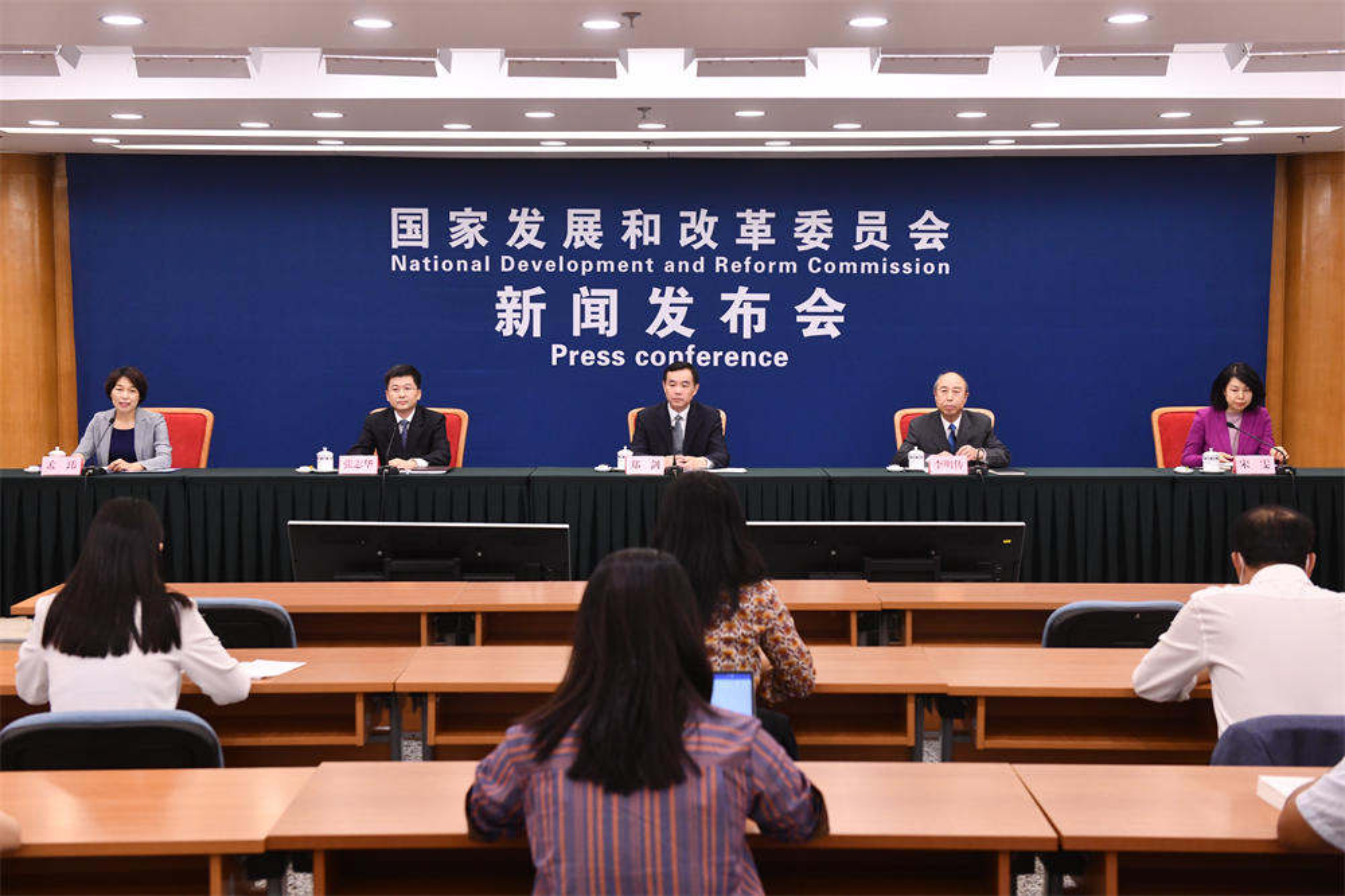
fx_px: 1867
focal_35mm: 50
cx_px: 672
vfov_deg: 27.0
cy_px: 448
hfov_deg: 39.6
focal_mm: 50
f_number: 5
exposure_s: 1/320
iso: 2000
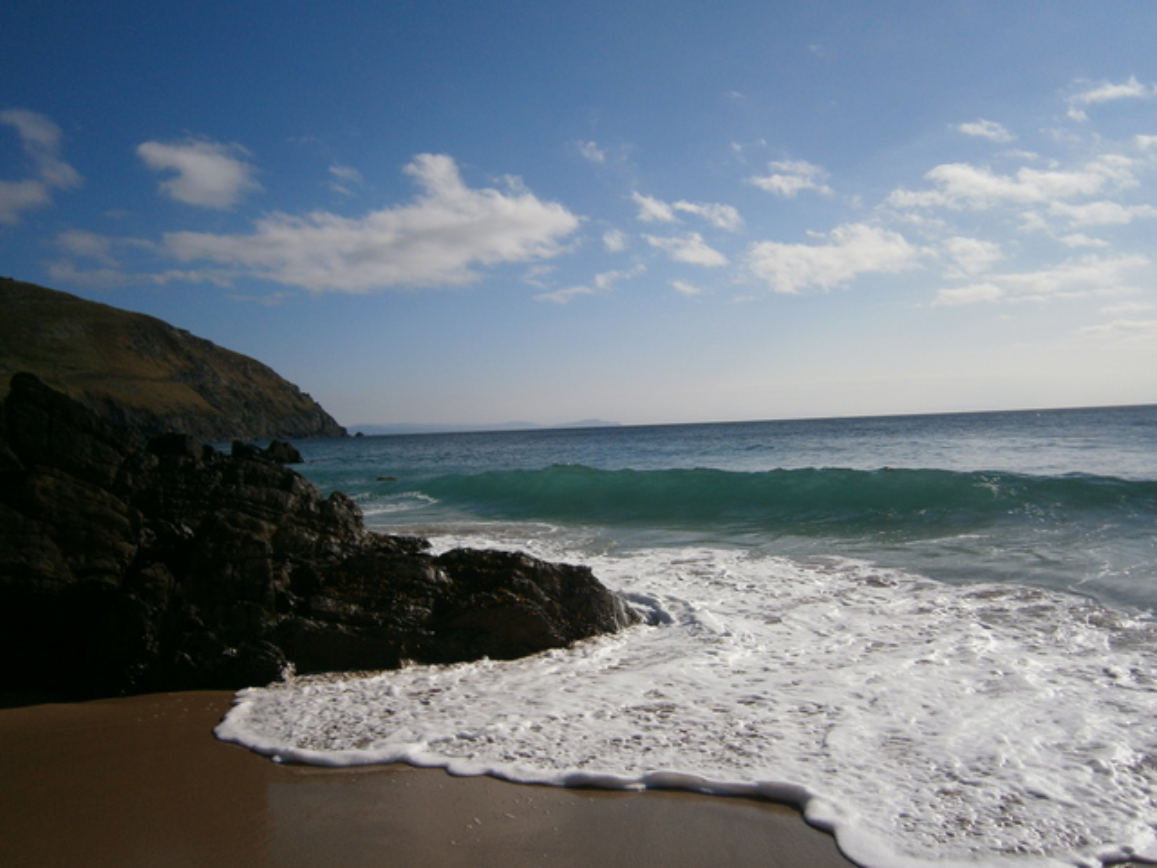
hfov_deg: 67.3
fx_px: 869
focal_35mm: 26
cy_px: 434
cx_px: 578
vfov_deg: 53.1
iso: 80
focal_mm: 4.7
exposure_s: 1/640
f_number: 8
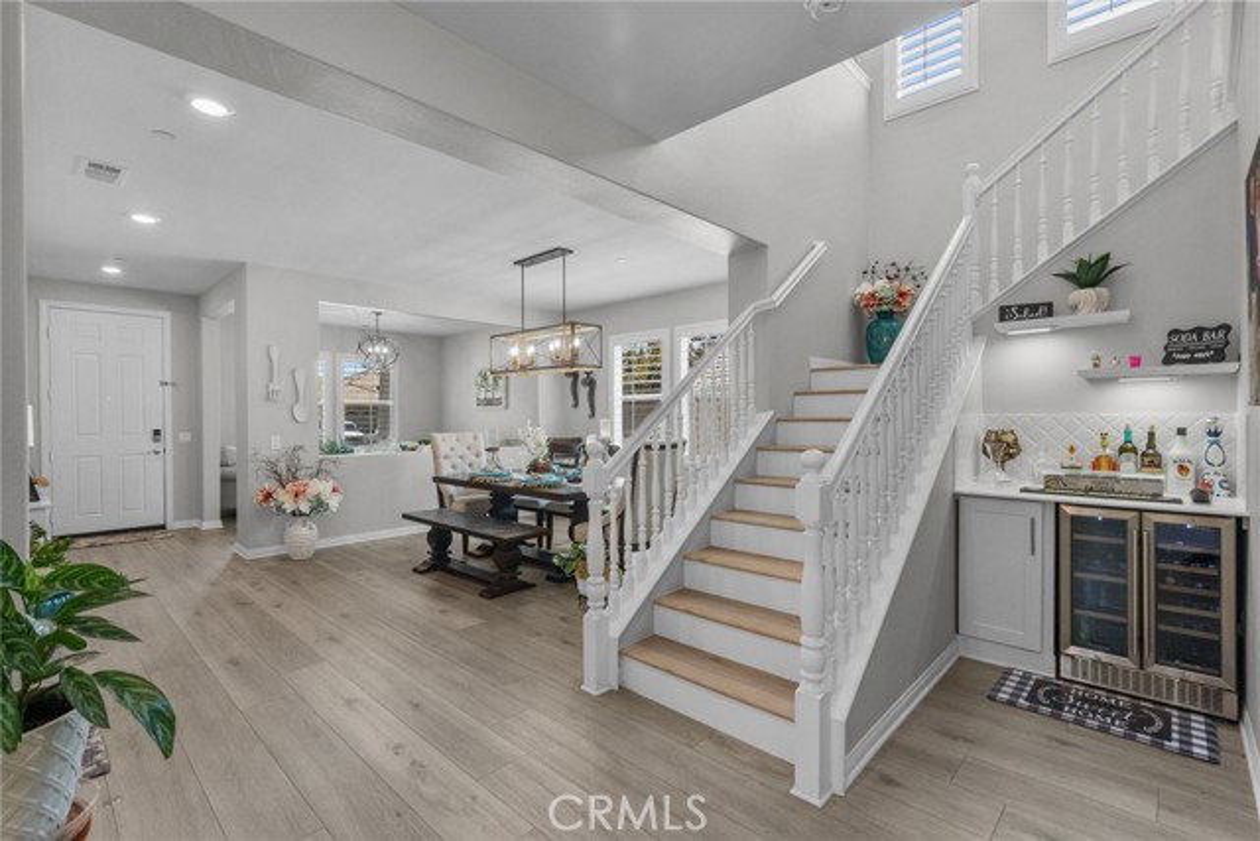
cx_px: 630
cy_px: 420
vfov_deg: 73.8
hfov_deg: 96.7
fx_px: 560
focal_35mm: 16
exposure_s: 1/15
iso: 2000
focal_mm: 16
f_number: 8
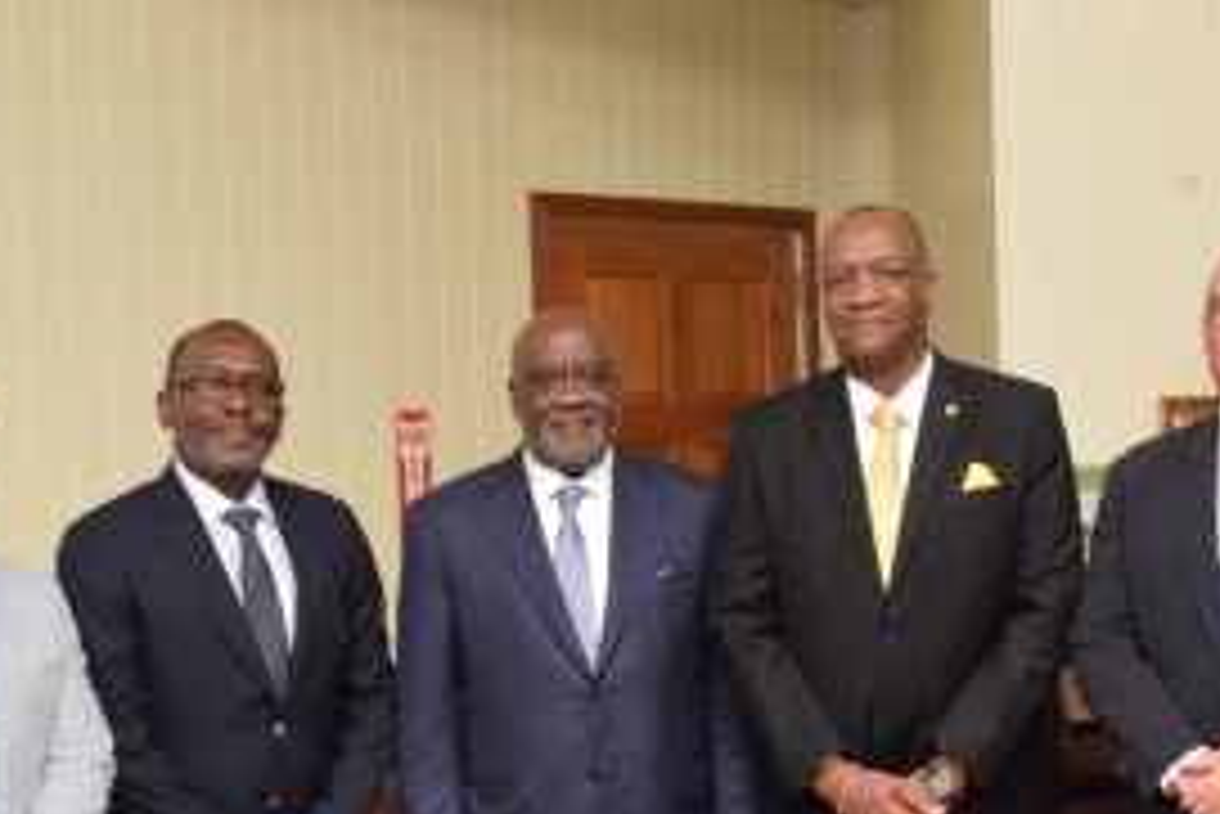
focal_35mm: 73
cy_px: 607
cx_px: 855
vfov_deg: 18.6
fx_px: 2475
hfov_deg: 27.4
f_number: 7.1
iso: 2000
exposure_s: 1/125
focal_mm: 22
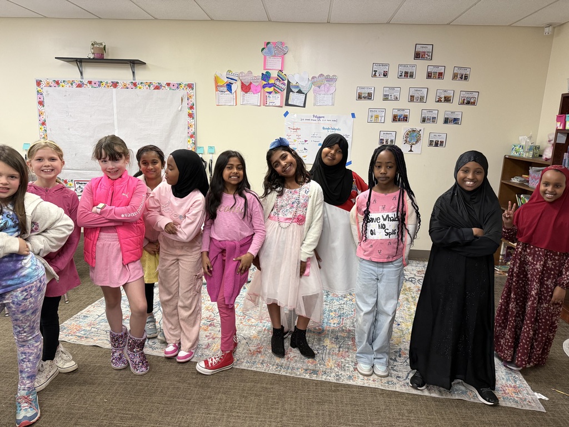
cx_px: 284
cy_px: 214
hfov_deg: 71.6
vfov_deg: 56.8
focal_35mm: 24
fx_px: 394
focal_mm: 6.76
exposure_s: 1/60
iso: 250
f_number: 1.78
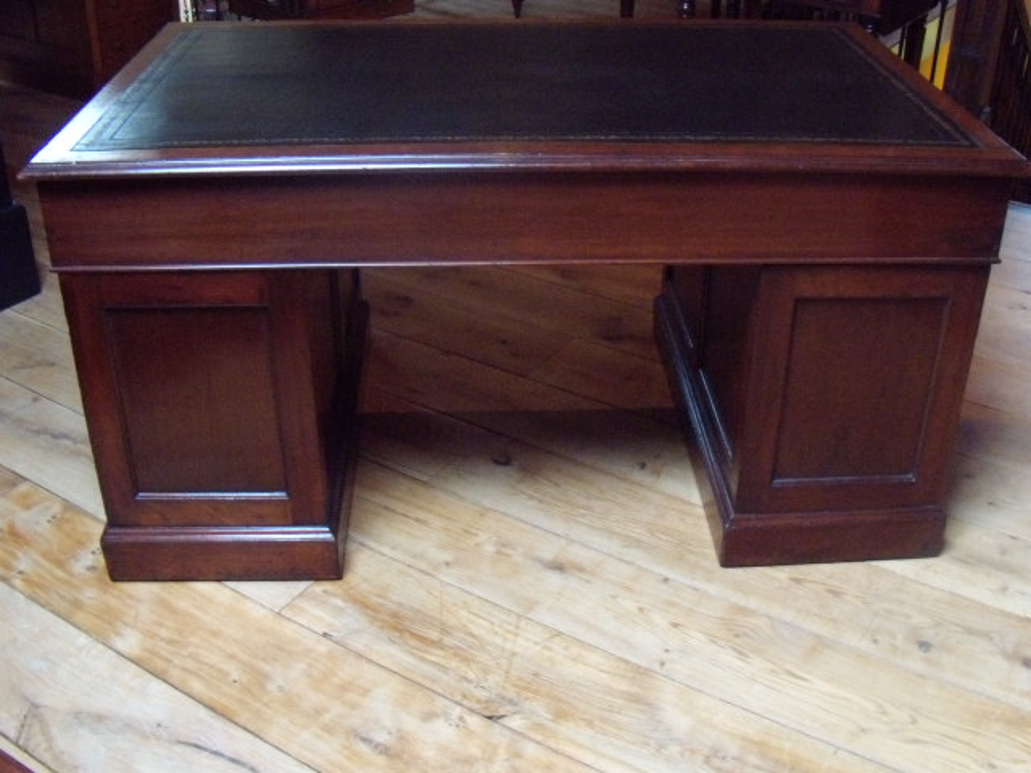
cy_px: 386
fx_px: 1072
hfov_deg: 51.4
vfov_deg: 39.7
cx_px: 516
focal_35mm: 36
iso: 640
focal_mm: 6.4
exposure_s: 1/8
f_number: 3.6
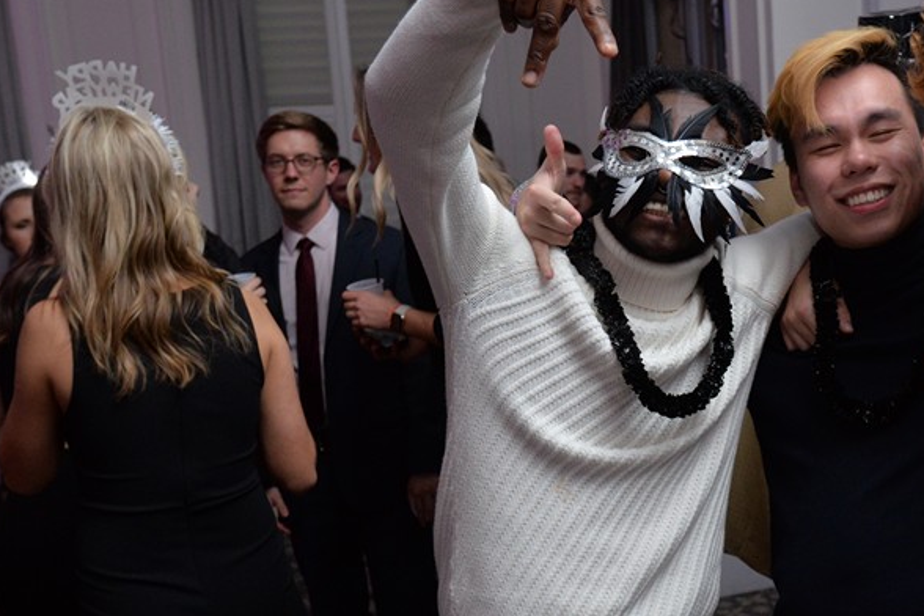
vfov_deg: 26.3
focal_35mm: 51
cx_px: 691
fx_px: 1309
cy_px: 412
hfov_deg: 37.9
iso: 2000
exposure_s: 1/100
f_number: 5
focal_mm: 30
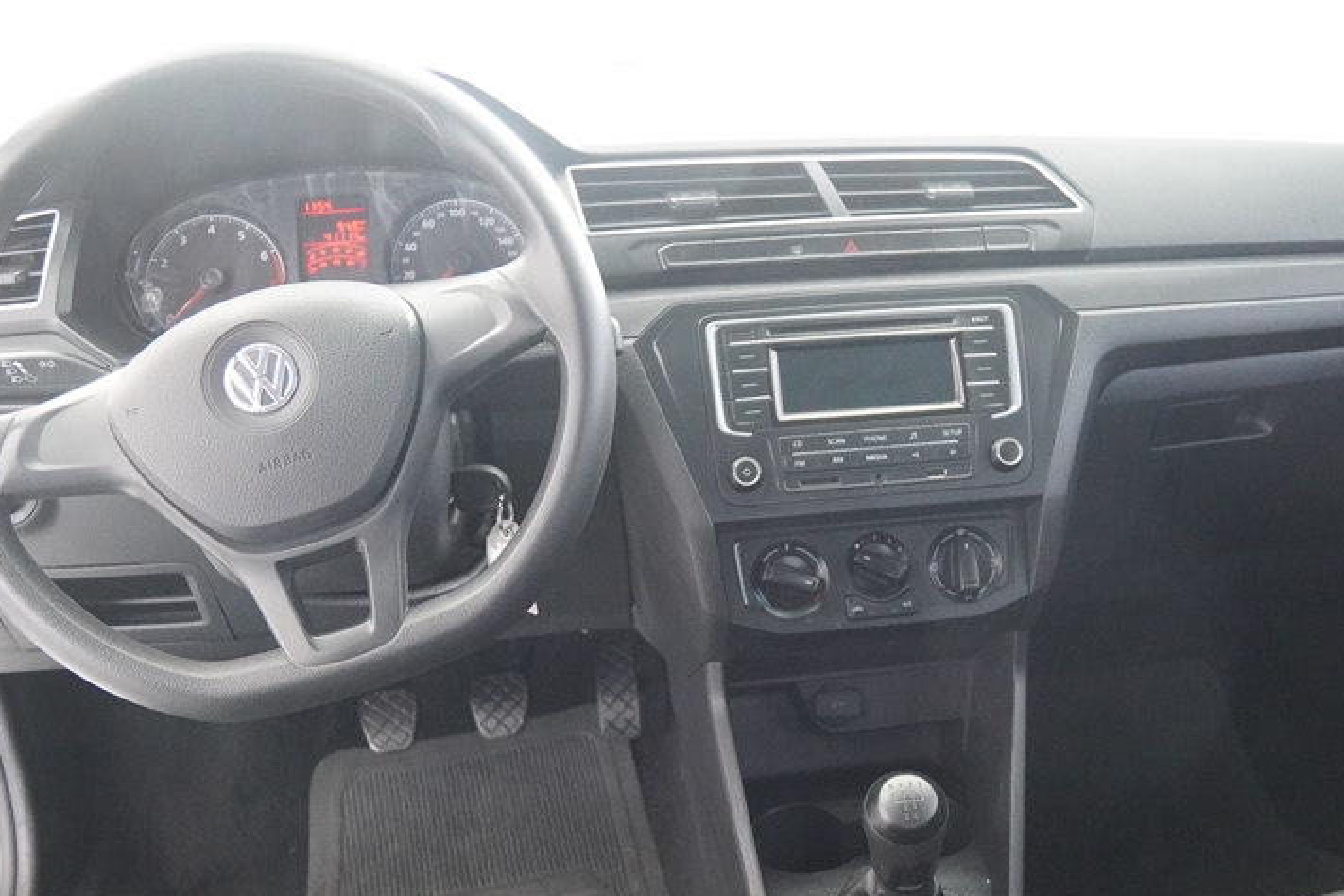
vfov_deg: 35.9
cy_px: 581
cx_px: 779
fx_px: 1371
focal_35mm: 37
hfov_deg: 52.0
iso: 4000
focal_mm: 17
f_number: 2.8
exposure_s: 1/160
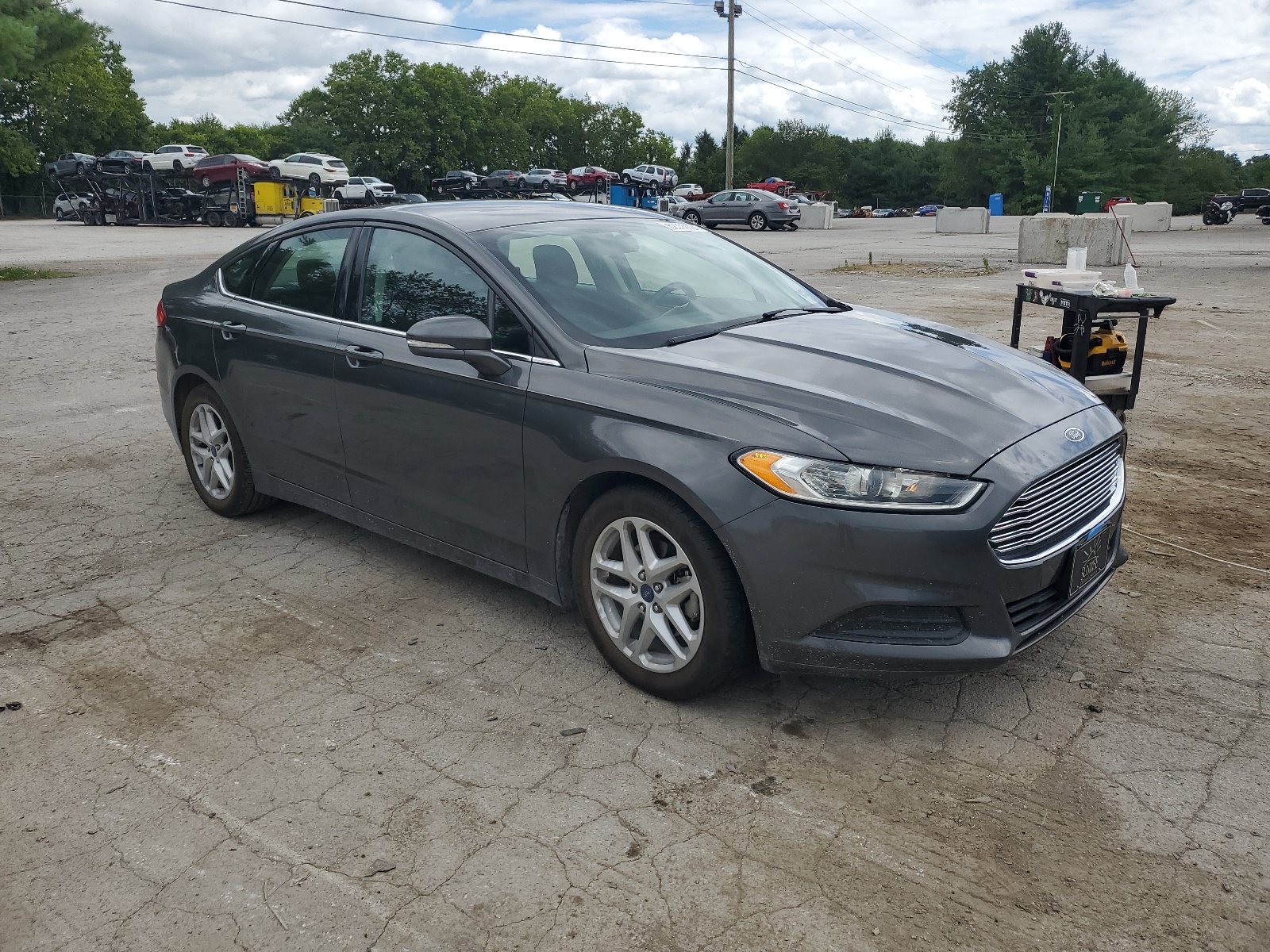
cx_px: 635
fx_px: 954
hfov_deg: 67.3
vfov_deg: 53.1
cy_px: 476
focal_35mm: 26
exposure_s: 1/3333
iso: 50
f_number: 1.5
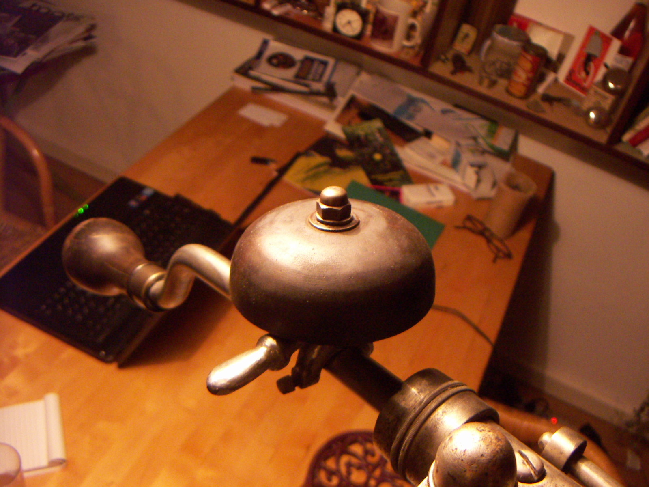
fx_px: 675
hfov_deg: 51.4
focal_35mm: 36
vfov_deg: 39.7
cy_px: 244
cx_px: 324
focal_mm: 4.7
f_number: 2.8
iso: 200
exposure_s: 1/10
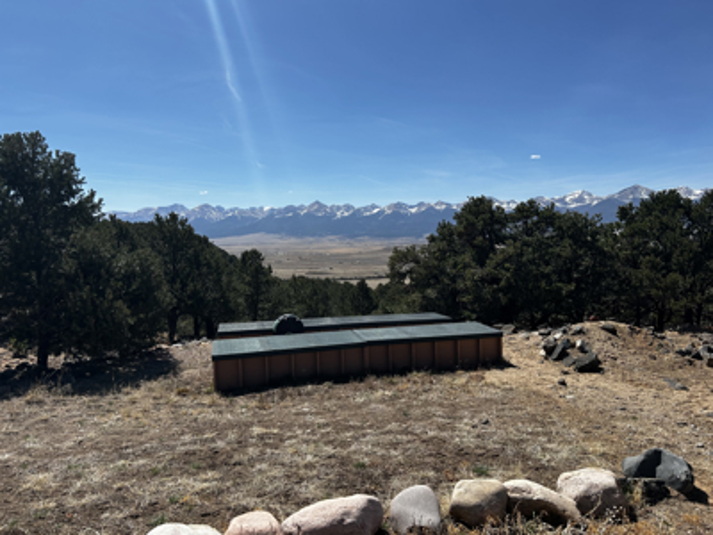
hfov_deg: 67.3
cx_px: 356
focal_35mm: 26
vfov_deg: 53.1
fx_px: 536
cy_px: 268
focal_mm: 5.7
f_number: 1.5
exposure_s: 1/5319
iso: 50
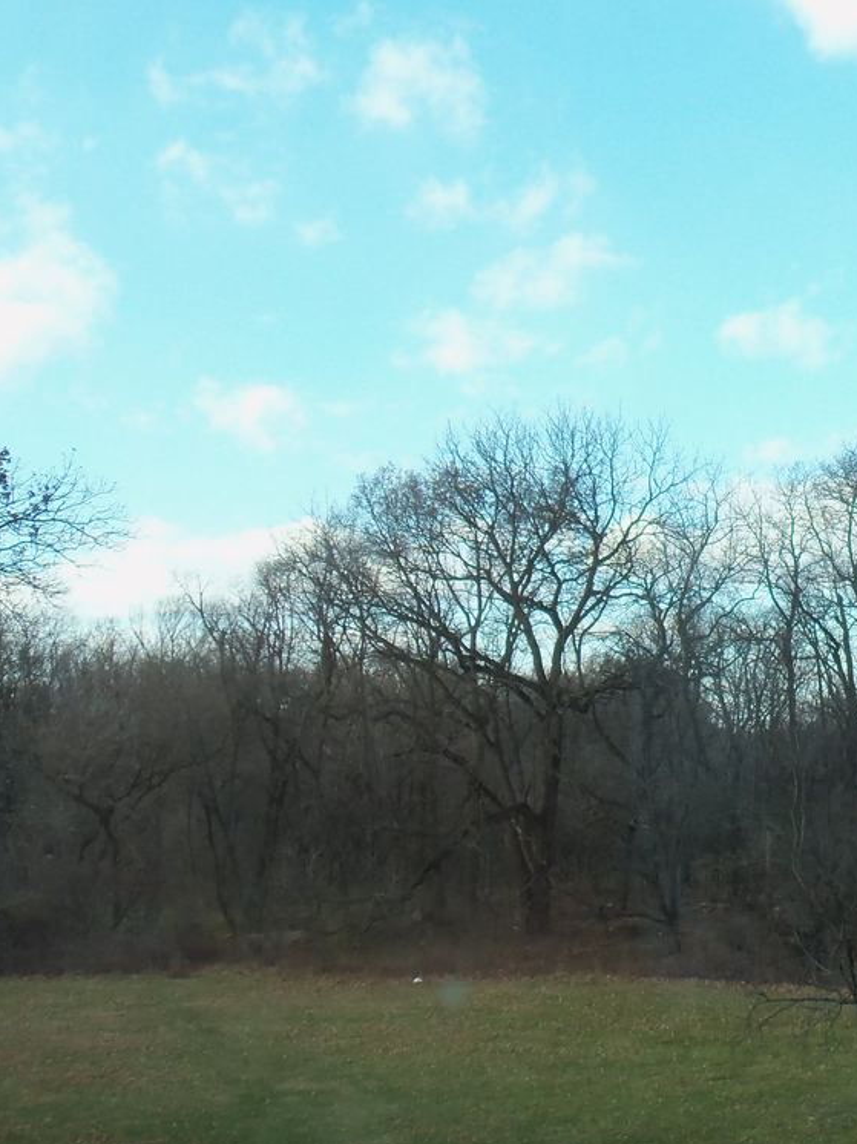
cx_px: 803
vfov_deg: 34.4
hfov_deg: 25.1
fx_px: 1850
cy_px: 558
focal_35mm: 56
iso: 80
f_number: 3.4
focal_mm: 5.2
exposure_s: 1/160
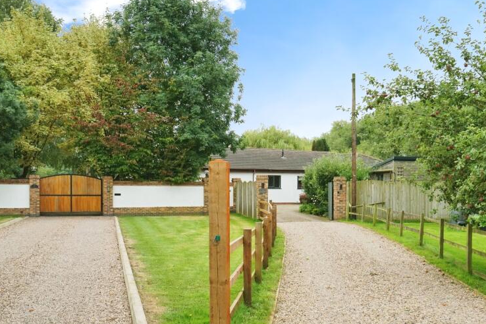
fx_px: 580
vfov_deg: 31.0
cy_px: 204
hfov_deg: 45.1
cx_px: 299
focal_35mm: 43
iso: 2000
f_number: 7.1
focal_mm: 31
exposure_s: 1/1250
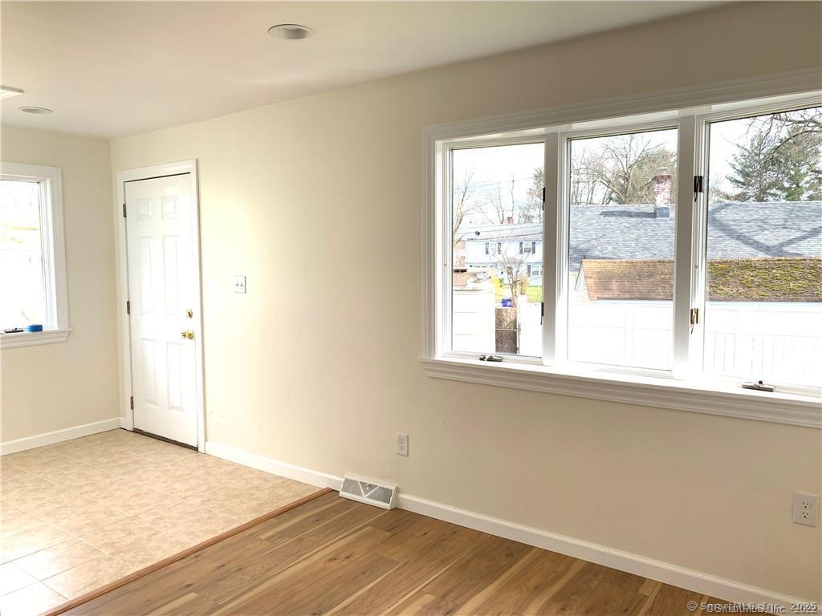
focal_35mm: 26
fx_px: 617
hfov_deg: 67.3
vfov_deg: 53.1
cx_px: 411
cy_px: 308
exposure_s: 1/207
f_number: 1.8
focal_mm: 4.25
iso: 25
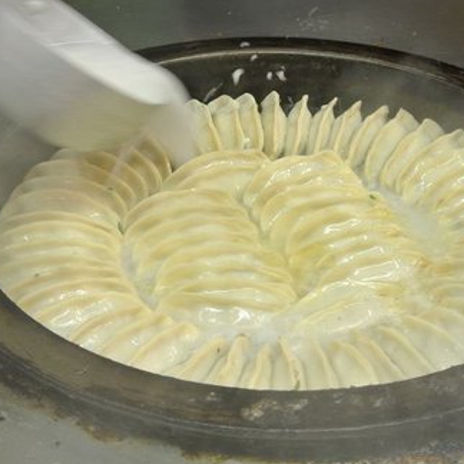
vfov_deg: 25.7
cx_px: 245
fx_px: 1016
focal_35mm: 67
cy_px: 231
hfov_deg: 25.7
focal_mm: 18.9
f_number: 4.8
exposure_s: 1/30
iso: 800
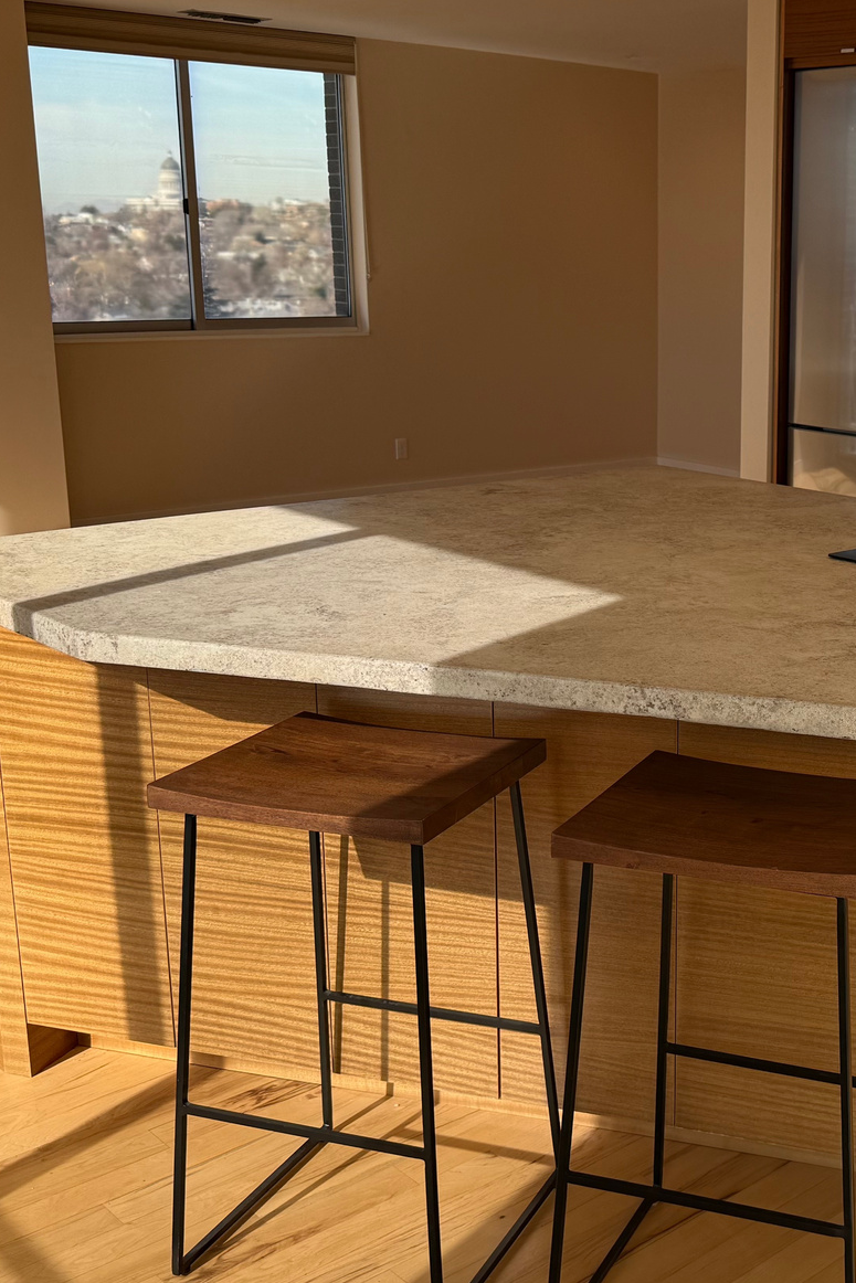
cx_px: 770
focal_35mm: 44
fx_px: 1569
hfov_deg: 29.3
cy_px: 642
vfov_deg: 44.5
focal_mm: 6.76
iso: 80
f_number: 1.78
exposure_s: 1/1156
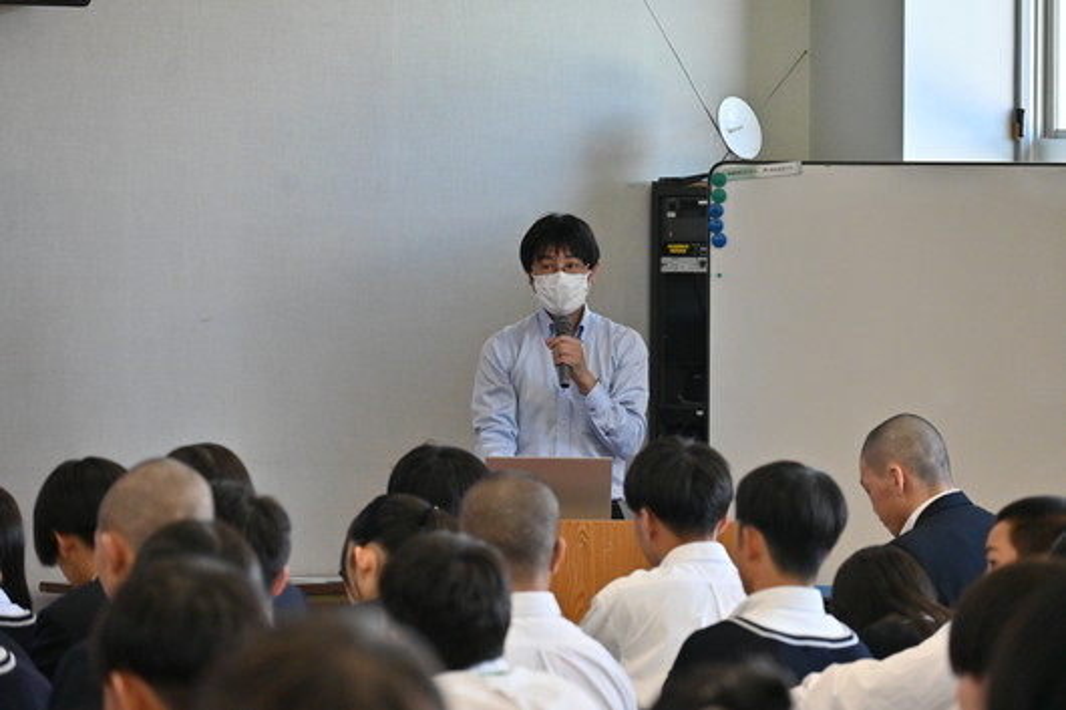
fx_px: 6660
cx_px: 533
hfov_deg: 9.2
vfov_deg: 6.1
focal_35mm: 225
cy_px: 355
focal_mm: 150
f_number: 6.3
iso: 1600
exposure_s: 1/250
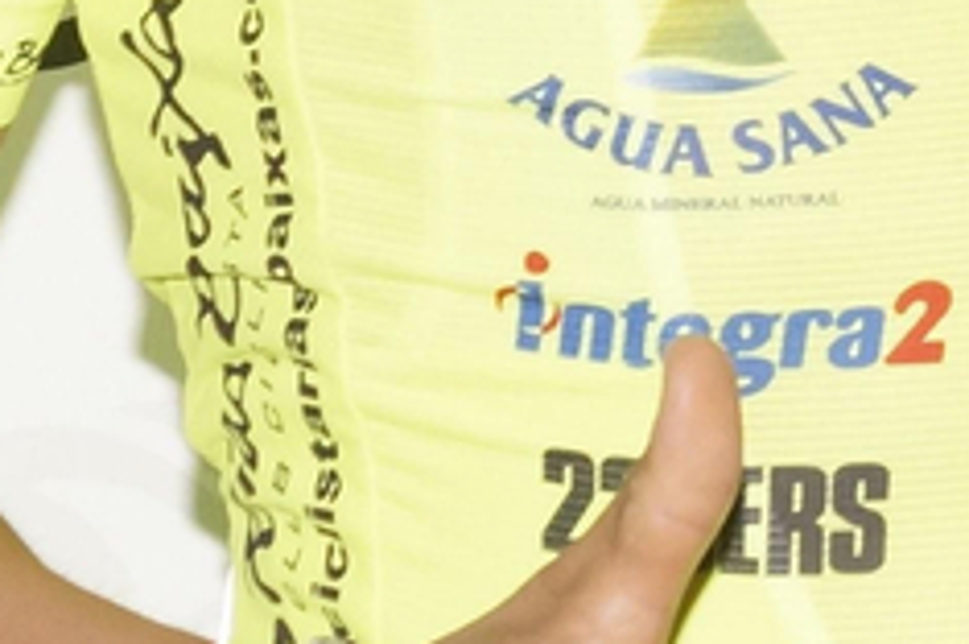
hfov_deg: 4.0
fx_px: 13735
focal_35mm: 511
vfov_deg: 2.7
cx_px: 1818
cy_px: -473
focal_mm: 50
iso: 800
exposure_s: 1/125
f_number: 4.5
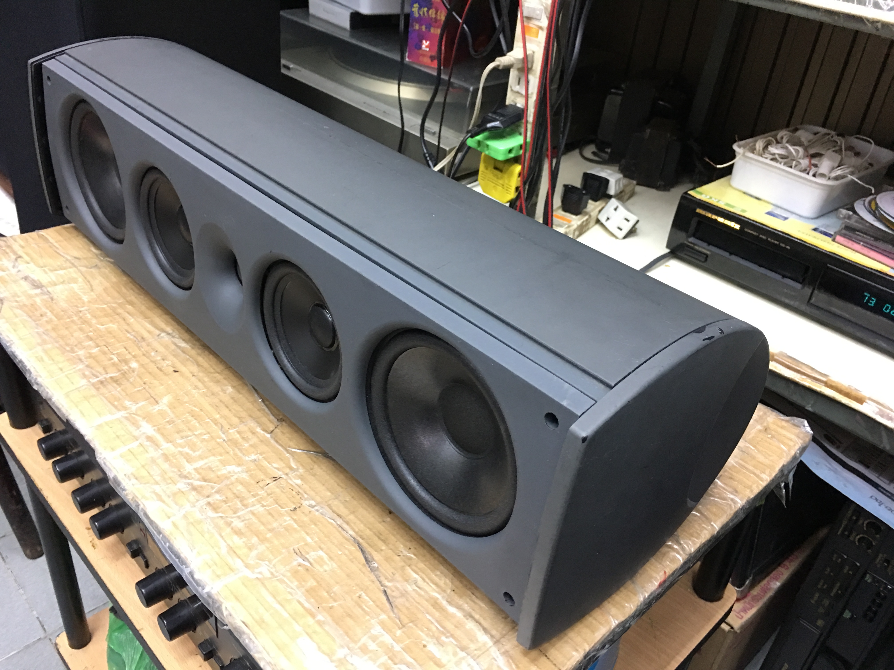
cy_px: 335
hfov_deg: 61.7
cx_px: 447
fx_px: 749
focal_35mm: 29
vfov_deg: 48.2
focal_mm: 4.15
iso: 80
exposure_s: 1/10
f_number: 2.2
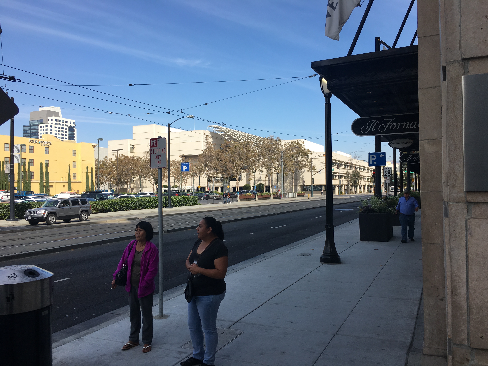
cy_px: 183
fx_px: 409
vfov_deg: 48.2
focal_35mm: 29
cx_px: 244
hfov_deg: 61.7
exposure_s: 1/1068
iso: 25
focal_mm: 4.15
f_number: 2.2
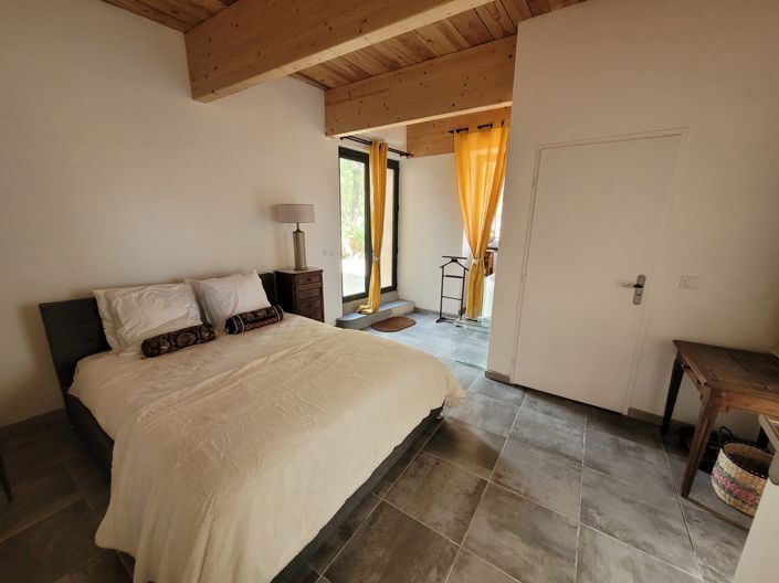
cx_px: 390
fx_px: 292
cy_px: 292
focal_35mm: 13
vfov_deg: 89.9
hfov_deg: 106.2
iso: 200
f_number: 2.2
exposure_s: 1/50
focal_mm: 1.74
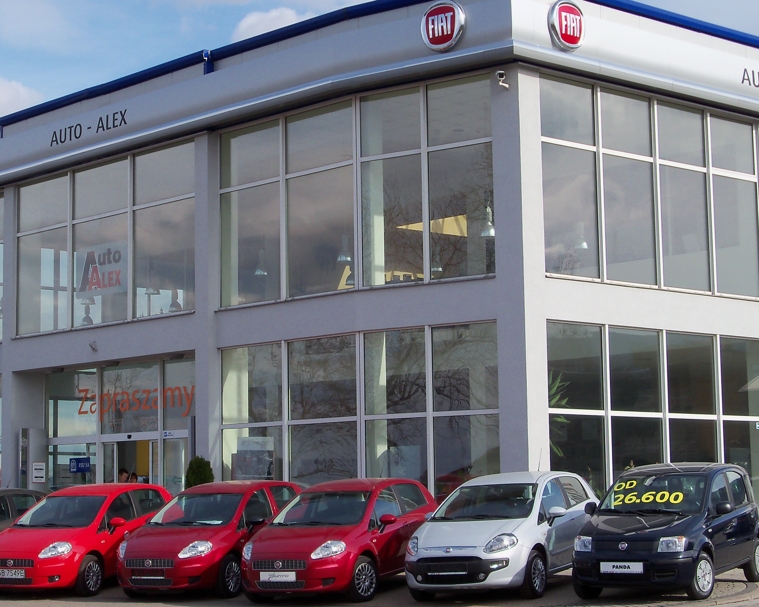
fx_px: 1730
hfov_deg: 24.6
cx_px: 258
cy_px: 266
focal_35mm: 77
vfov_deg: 19.9
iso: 80
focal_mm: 10.5
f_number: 4
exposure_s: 1/500
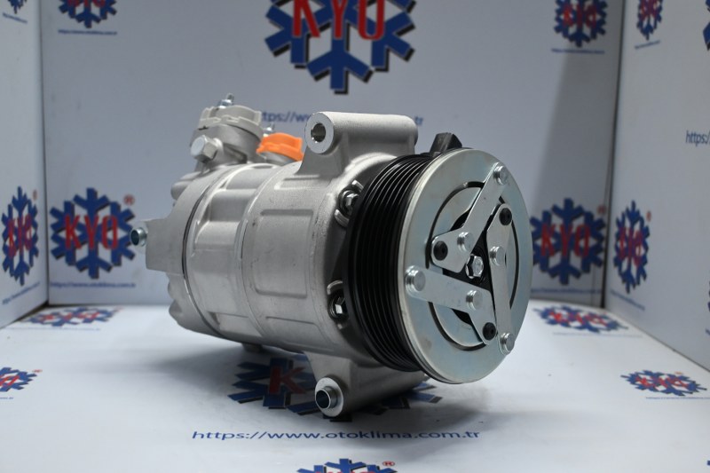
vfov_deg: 35.5
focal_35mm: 38
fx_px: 739
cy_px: 236
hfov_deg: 51.3
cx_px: 355
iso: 1000
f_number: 4.2
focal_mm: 25
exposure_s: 1/125
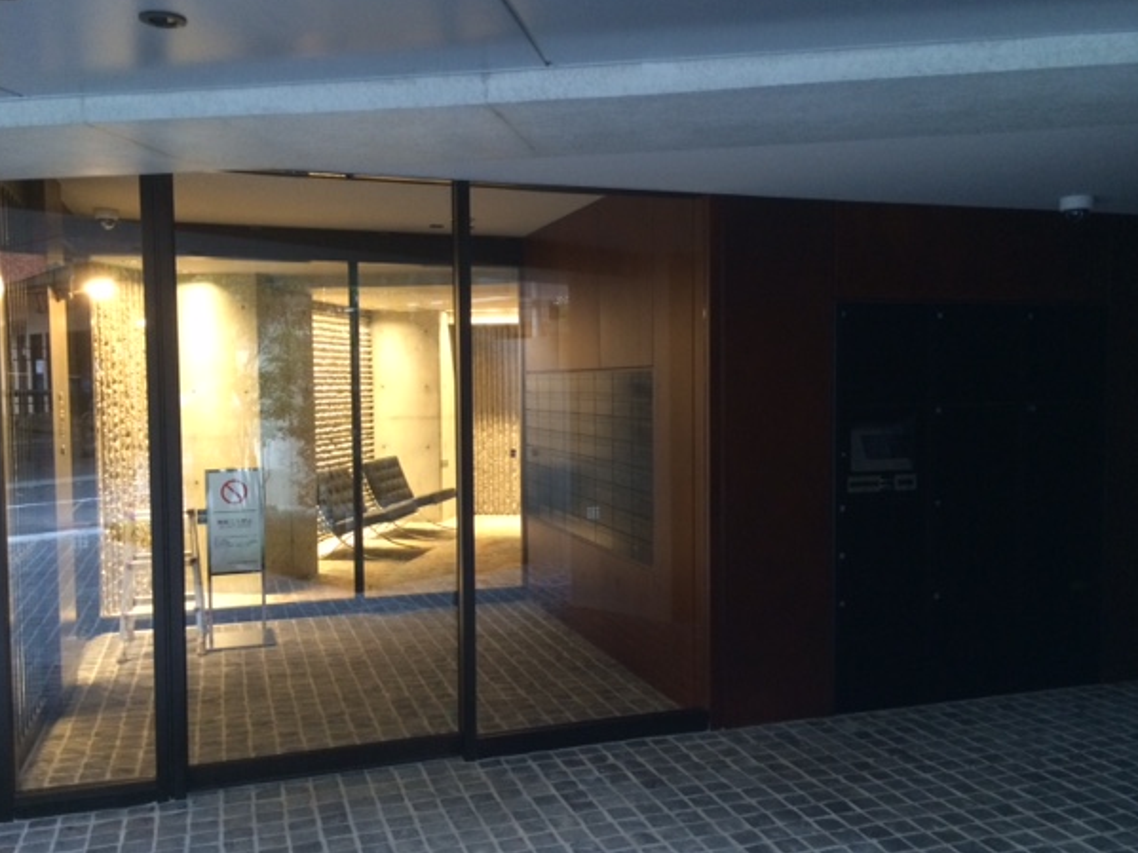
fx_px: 1019
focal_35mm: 31
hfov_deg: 58.4
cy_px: 443
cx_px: 581
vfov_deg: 45.4
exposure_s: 1/17
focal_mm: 4.15
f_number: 2.2
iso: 320
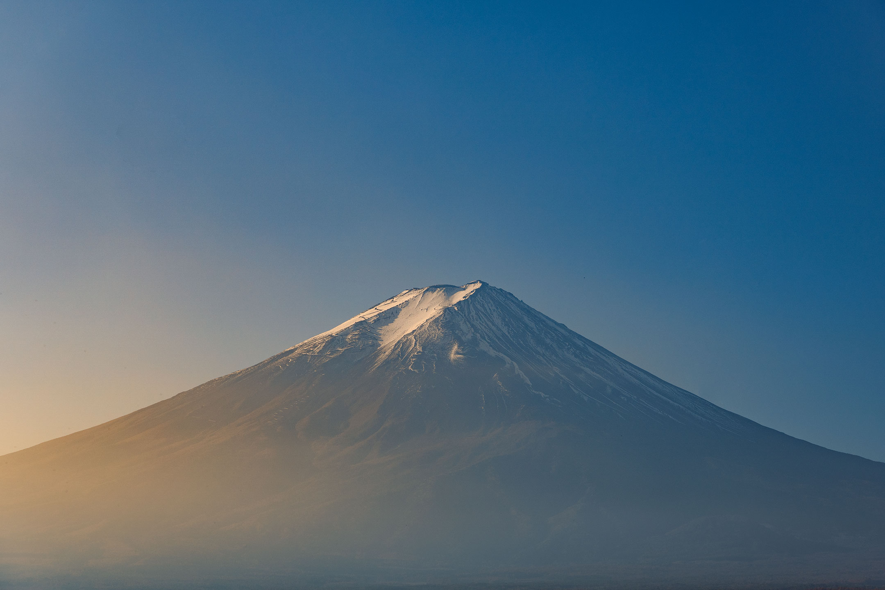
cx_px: 442
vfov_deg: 18.2
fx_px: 1844
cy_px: 295
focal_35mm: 75
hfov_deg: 27.0
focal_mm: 50
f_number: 5.6
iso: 100
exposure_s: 1/1000
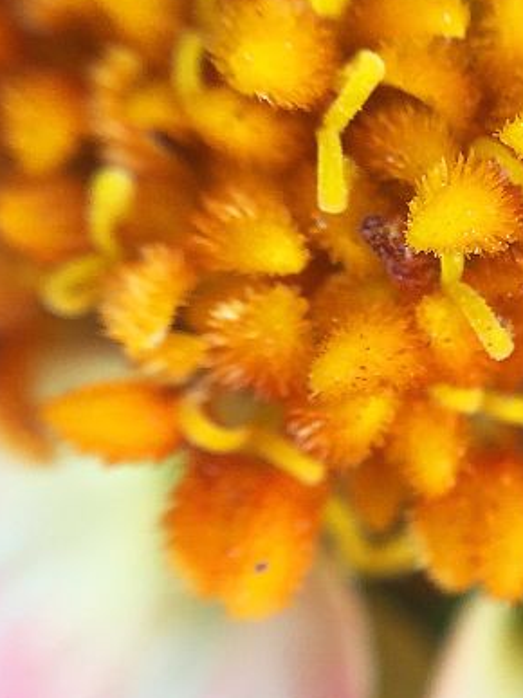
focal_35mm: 88
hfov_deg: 16.3
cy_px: 396
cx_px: 557
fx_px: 1774
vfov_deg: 22.2
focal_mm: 4.15
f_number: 2.2
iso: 40
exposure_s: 1/120
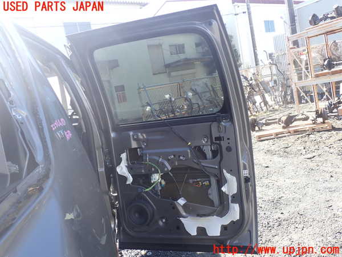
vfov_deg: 46.8
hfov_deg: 60.0
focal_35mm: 30
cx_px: 171
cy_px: 128
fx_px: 296
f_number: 3.2
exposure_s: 1/160
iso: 100
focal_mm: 5.4
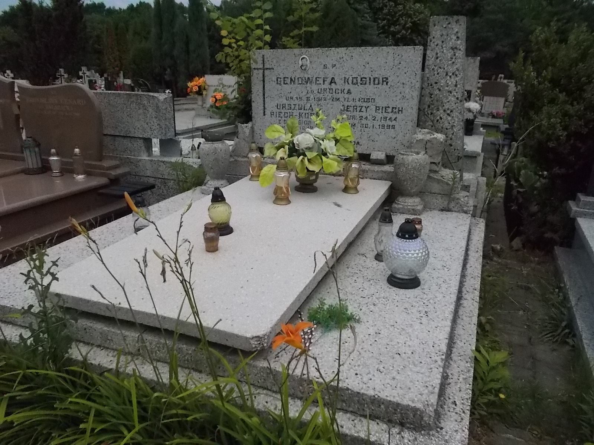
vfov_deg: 53.1
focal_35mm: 26
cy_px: 222
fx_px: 446
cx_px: 297
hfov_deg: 67.3
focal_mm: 4.6
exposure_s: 1/1250
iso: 400
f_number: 8
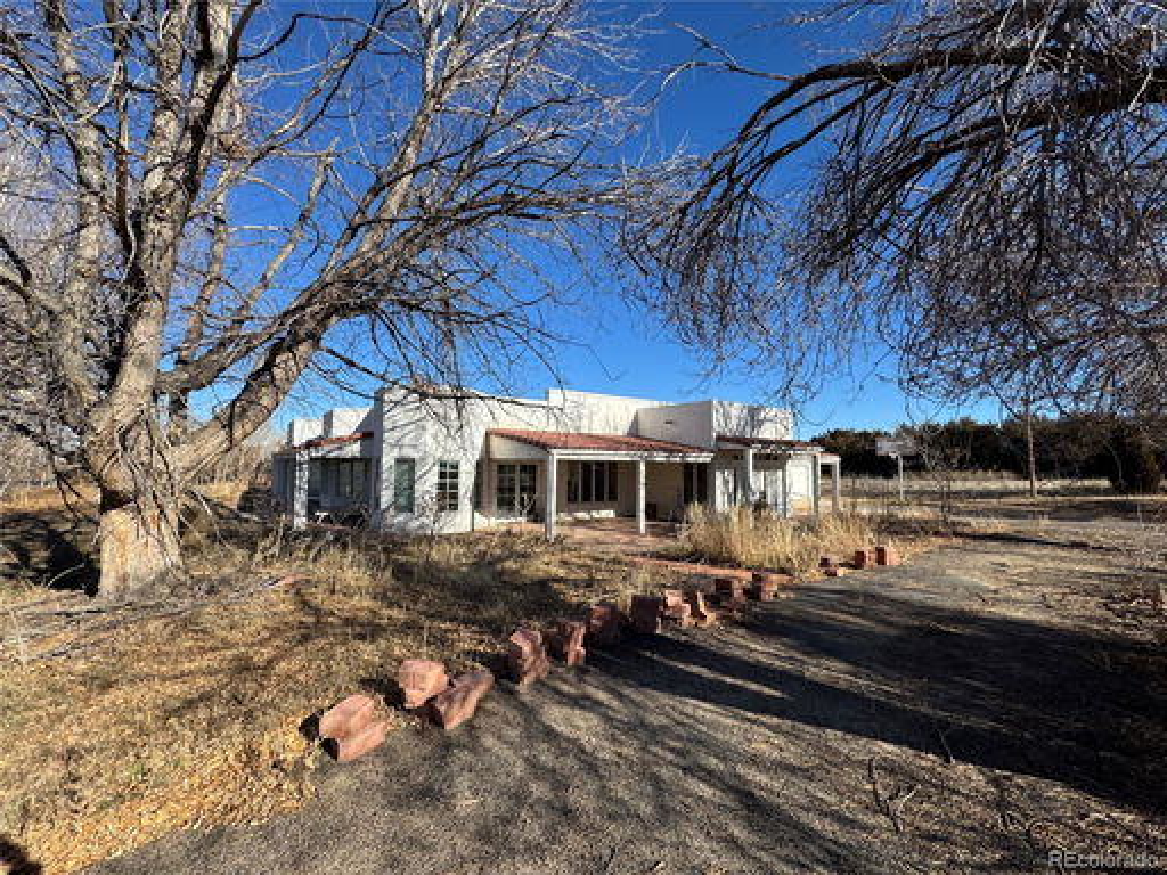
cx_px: 584
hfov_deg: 102.1
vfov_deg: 85.7
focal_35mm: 14
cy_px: 438
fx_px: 472
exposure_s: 1/1789
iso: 50
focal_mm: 2.22
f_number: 2.2
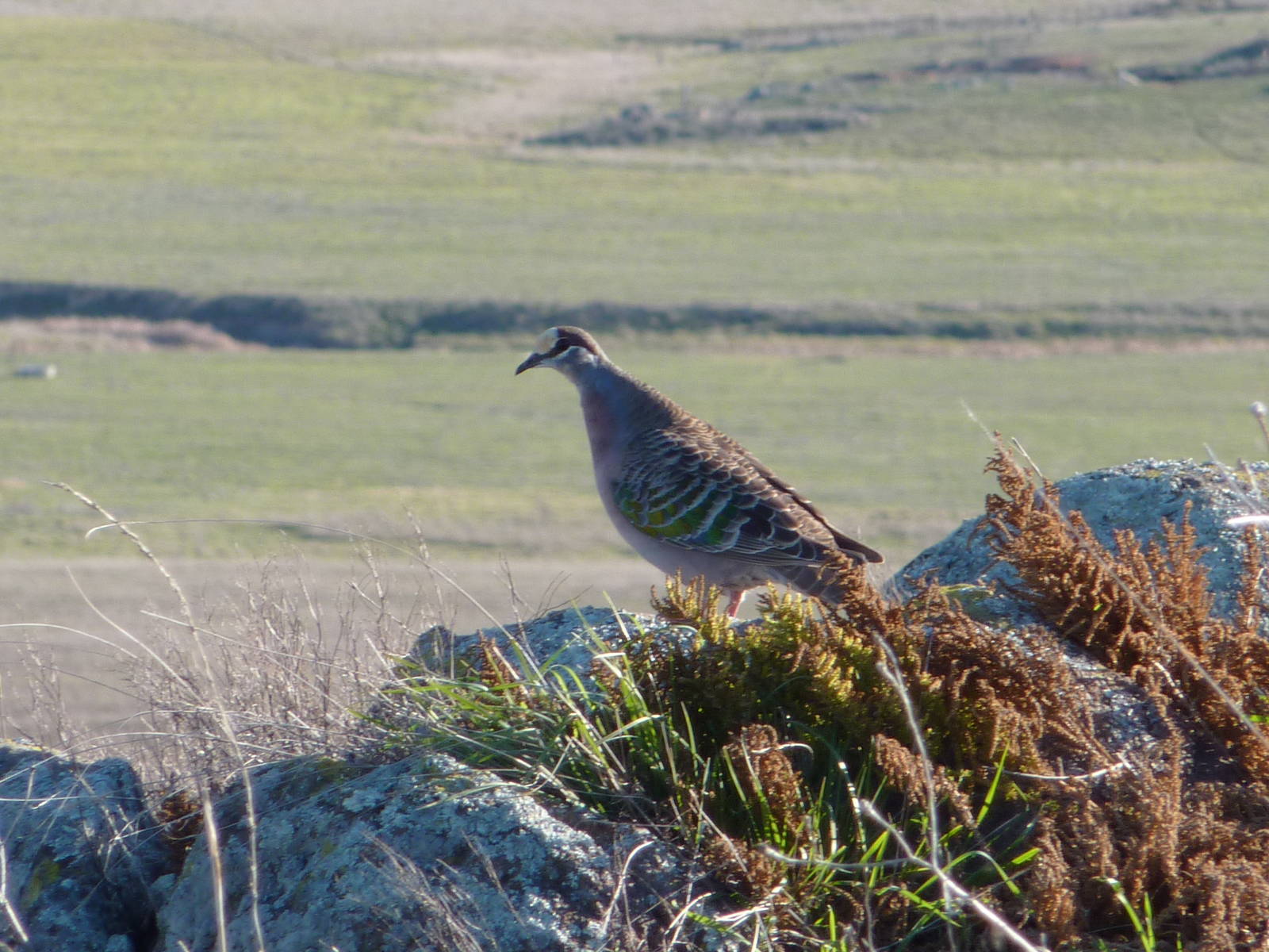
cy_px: 476
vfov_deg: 2.8
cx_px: 634
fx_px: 19613
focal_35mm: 535
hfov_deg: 3.7
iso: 80
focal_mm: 49.2
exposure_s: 1/160
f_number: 4.9
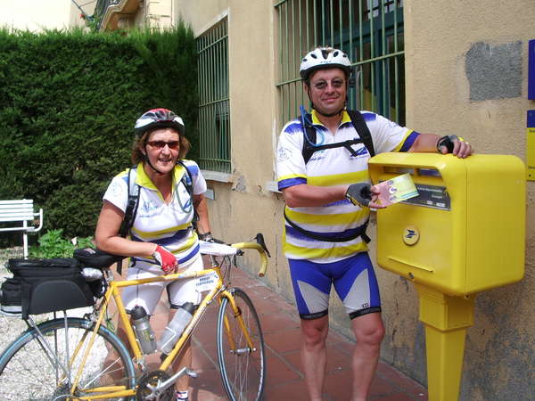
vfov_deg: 40.7
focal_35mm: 35
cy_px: 200
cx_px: 268
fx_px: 541
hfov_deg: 52.6
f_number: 4.3
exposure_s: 1/125
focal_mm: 5.8
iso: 50
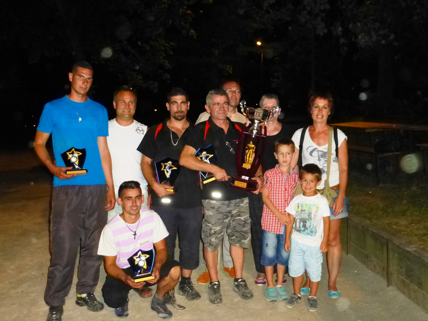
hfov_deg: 45.8
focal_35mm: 41
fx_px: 507
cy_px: 160
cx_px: 214
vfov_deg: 35.1
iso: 800
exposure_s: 1/60
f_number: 3.9
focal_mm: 7.4
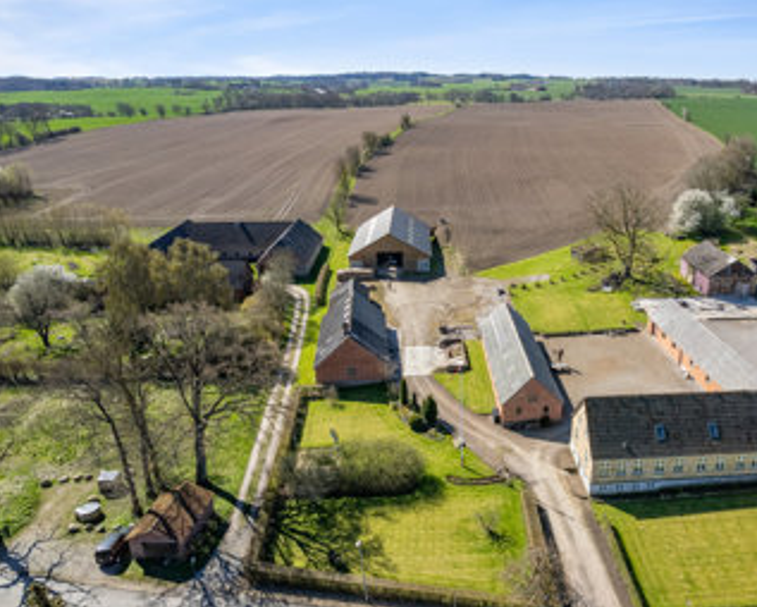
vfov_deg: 55.0
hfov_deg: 65.0
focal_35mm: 26
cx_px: 473
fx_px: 583
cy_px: 315
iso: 140
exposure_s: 1/2000
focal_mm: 8.4
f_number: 2.8
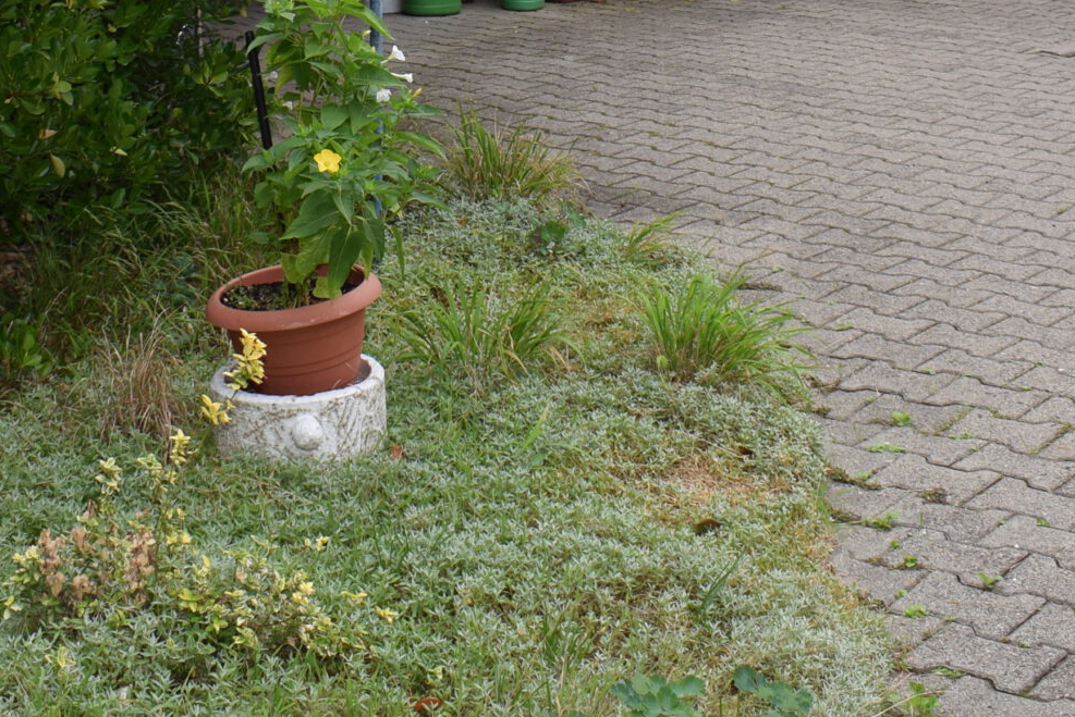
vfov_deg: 18.5
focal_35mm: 70
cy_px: -122
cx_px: 405
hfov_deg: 28.7
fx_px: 2091
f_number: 5.6
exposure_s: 1/125
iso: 140
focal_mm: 18
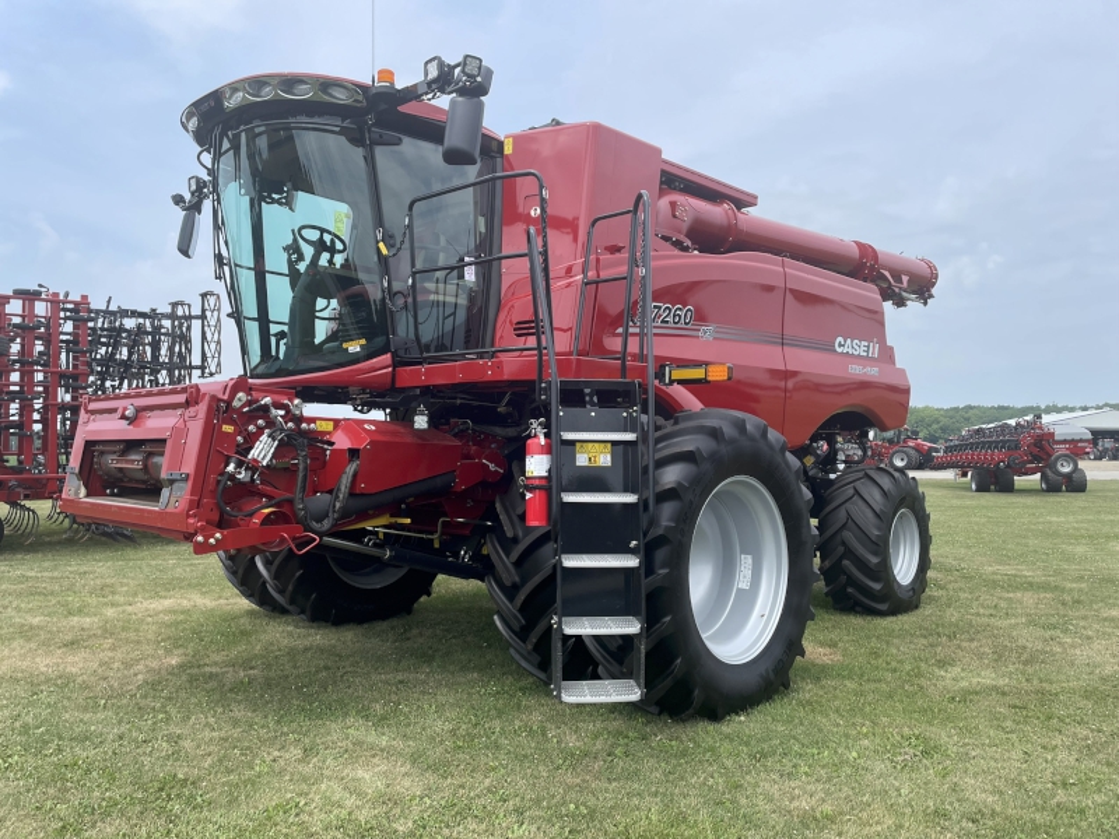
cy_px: 420
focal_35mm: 26
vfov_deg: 53.1
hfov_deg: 67.3
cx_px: 560
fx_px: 840
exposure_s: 1/2506
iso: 32
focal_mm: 4.2
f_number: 1.6
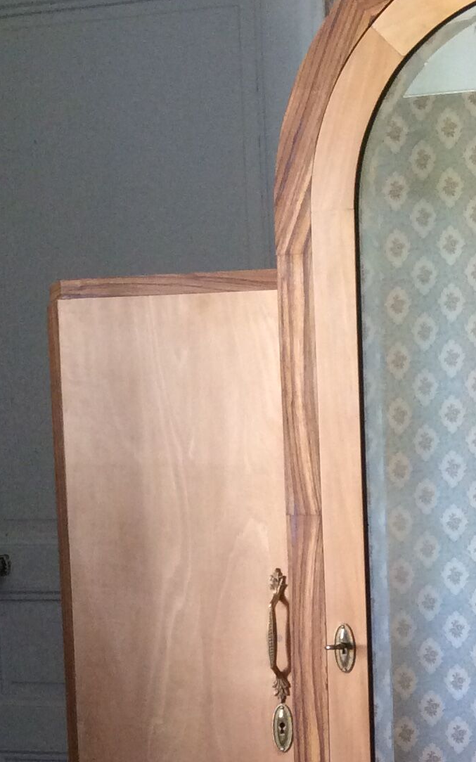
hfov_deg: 15.2
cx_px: 665
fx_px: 1682
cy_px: 717
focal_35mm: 81
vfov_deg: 24.6
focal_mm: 3.3
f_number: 2.4
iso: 100
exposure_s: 1/25
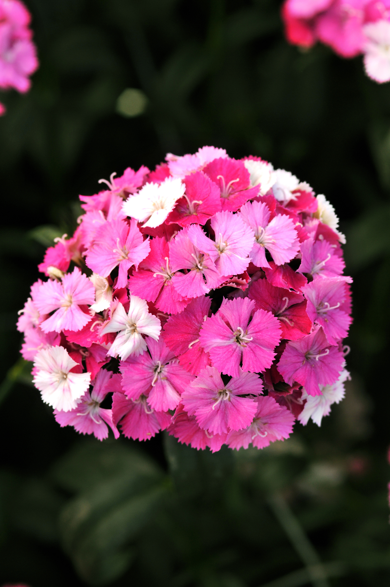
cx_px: 195
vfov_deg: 13.1
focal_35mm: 158
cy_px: 294
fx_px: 2565
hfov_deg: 8.7
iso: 200
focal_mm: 105
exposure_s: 1/200
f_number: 8
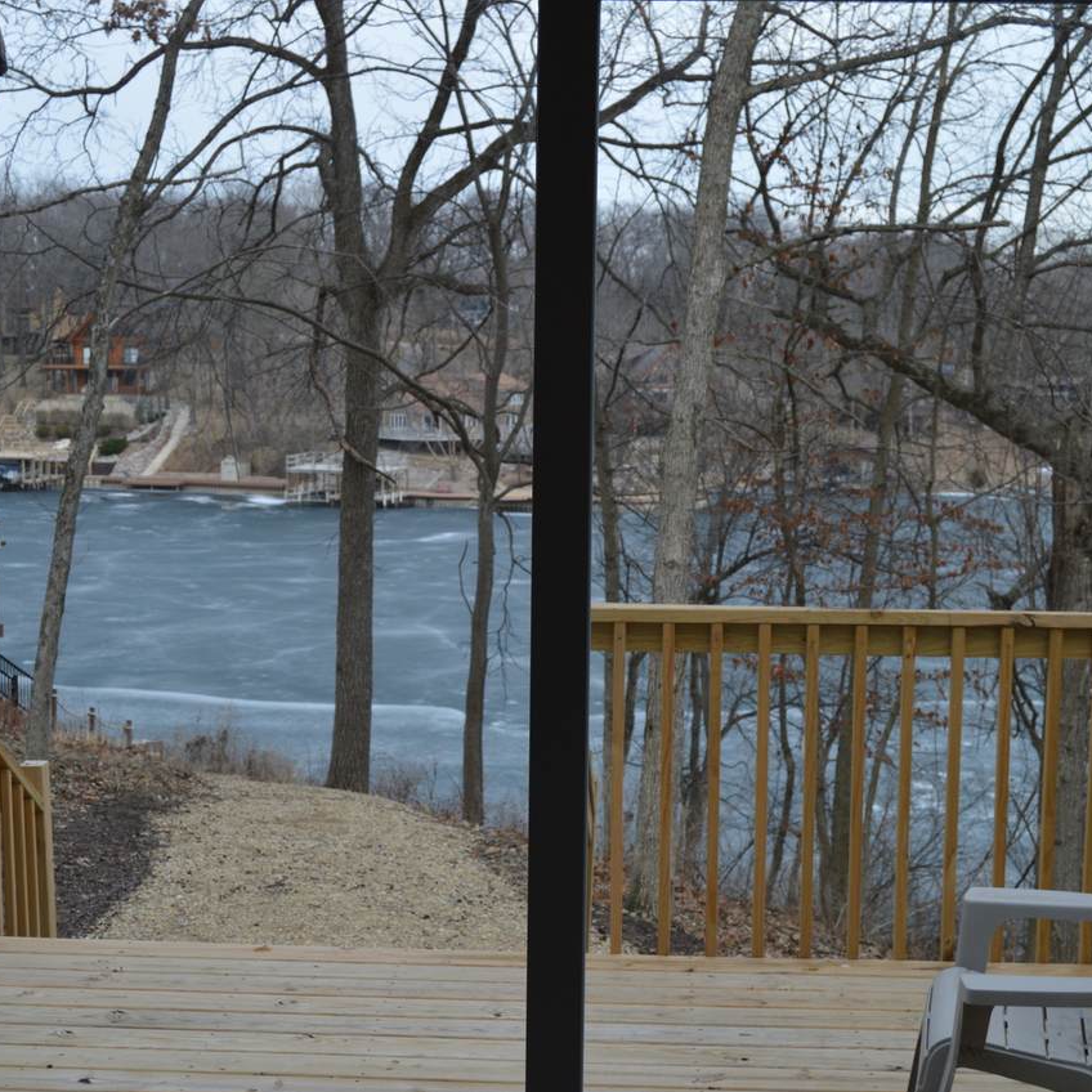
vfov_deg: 34.0
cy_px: 547
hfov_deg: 34.0
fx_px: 1785
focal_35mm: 50
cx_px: 520
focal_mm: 26
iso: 180
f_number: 5.6
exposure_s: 1/125
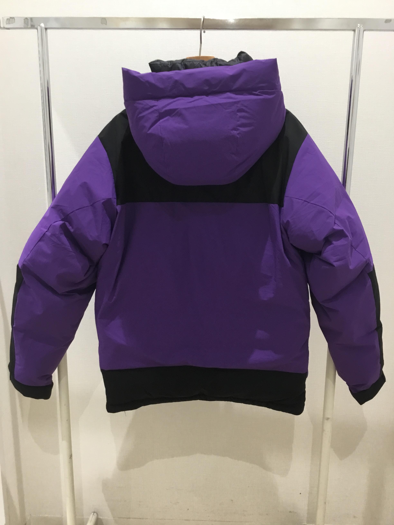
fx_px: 470
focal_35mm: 31
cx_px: 197
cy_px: 262
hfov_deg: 45.4
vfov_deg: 58.4
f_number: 2.4
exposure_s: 1/30
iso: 100
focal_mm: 3.3
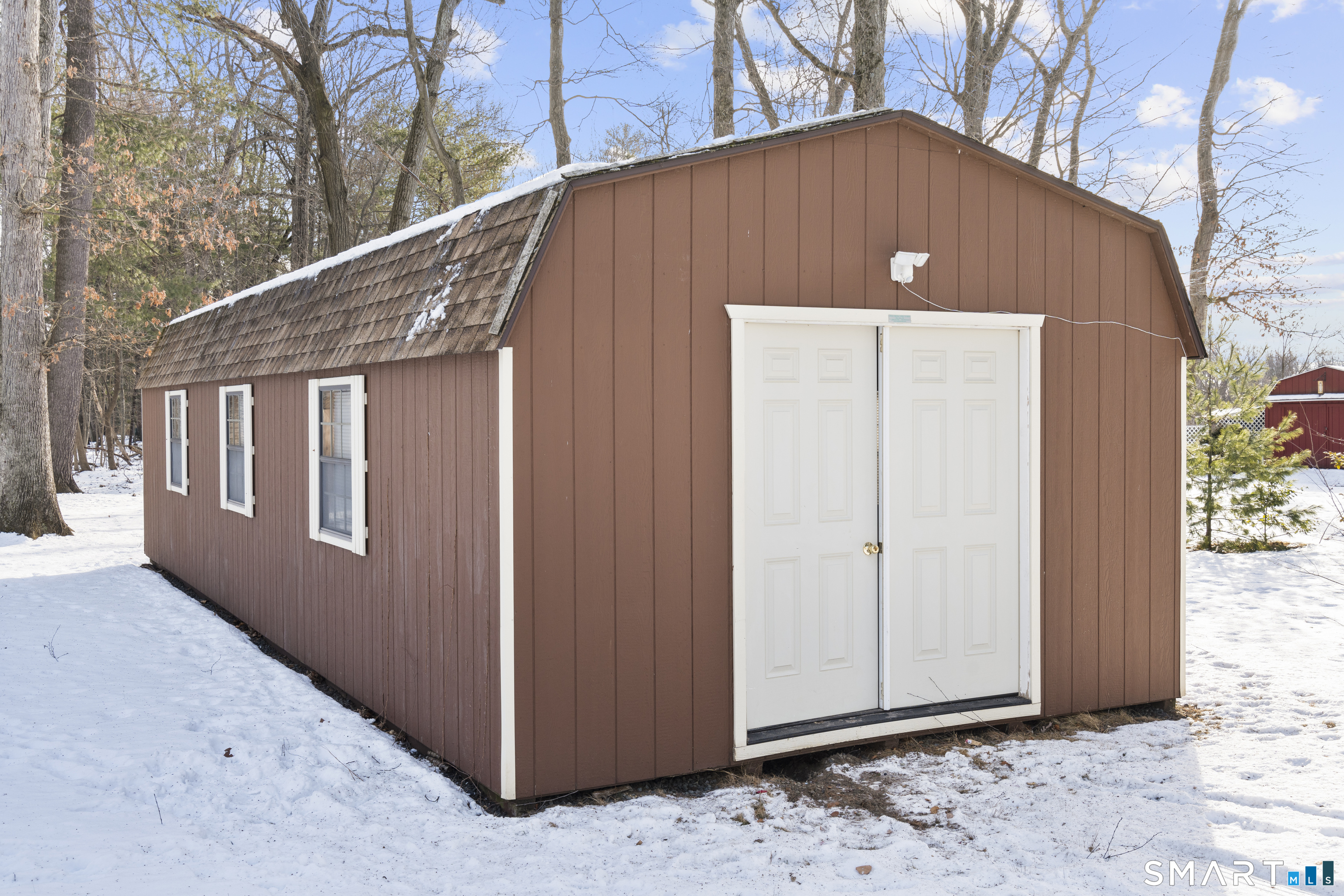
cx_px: 672
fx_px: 1307
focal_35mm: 35
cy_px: 448
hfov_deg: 54.4
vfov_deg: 37.9
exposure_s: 1/20
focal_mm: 35
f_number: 9
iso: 200
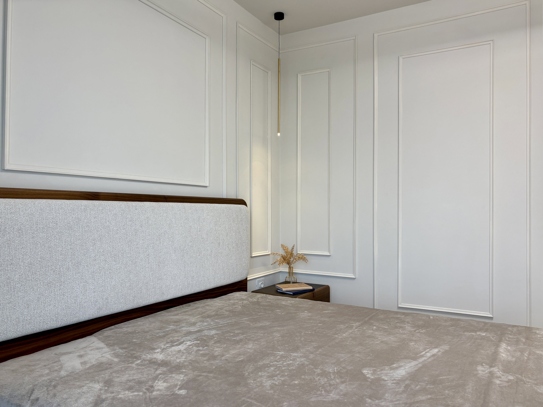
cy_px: 204
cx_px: 272
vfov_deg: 53.1
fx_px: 408
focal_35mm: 26
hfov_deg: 67.3
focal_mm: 5.96
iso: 50
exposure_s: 1/100
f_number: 1.6
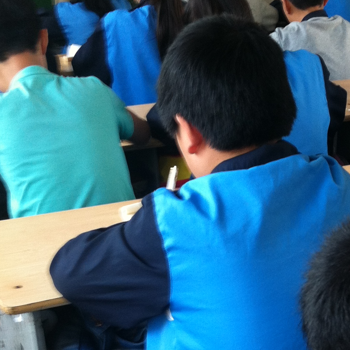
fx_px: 961
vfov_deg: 20.2
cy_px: 326
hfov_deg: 20.0
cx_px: 348
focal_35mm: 84
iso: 80
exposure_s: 1/15
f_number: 2.8
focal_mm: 3.85
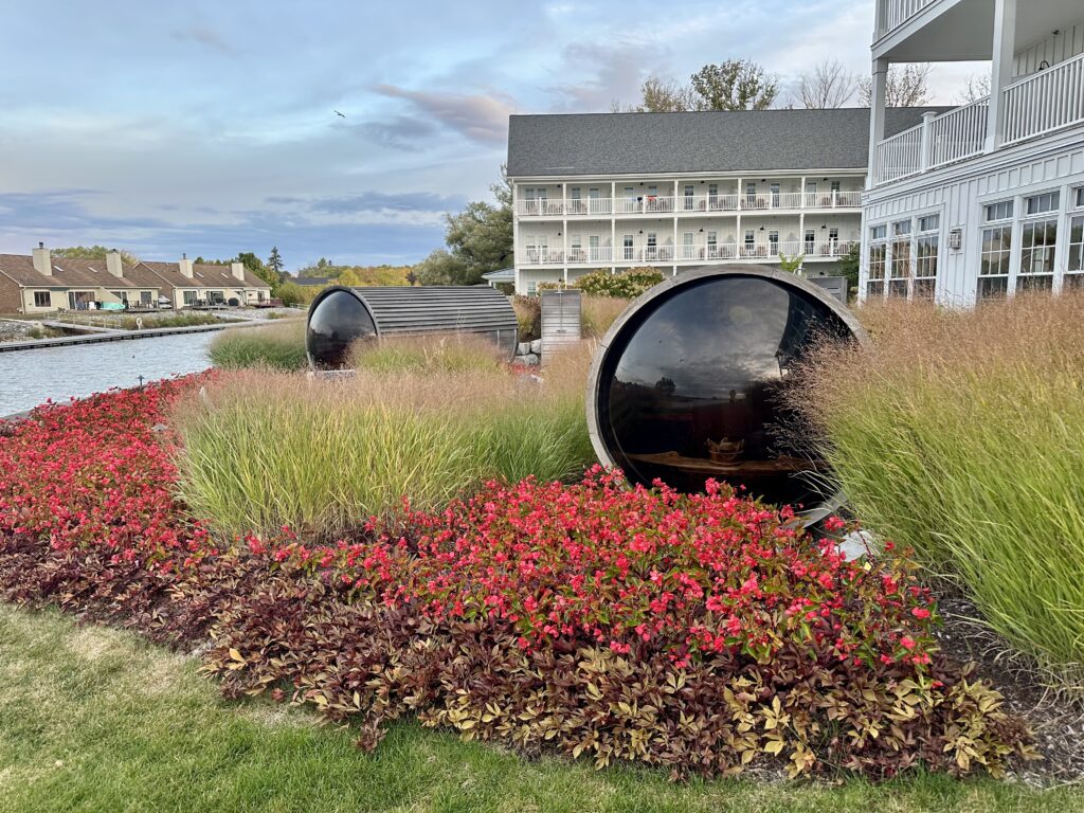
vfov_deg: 56.8
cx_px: 542
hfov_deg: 71.6
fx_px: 752
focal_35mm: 24
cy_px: 406
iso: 125
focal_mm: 6.86
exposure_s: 1/121
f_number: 1.78
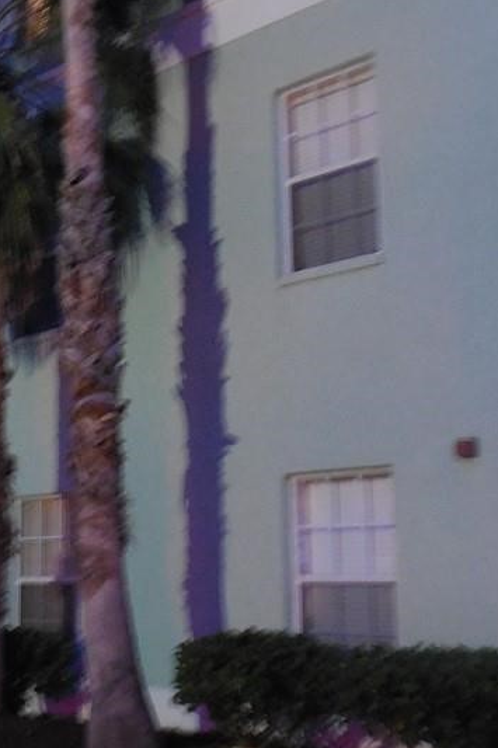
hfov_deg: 21.4
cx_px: -53
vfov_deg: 33.4
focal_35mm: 60
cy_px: 333
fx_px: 1246
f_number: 3.8
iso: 800
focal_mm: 5.3
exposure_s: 1/1.3
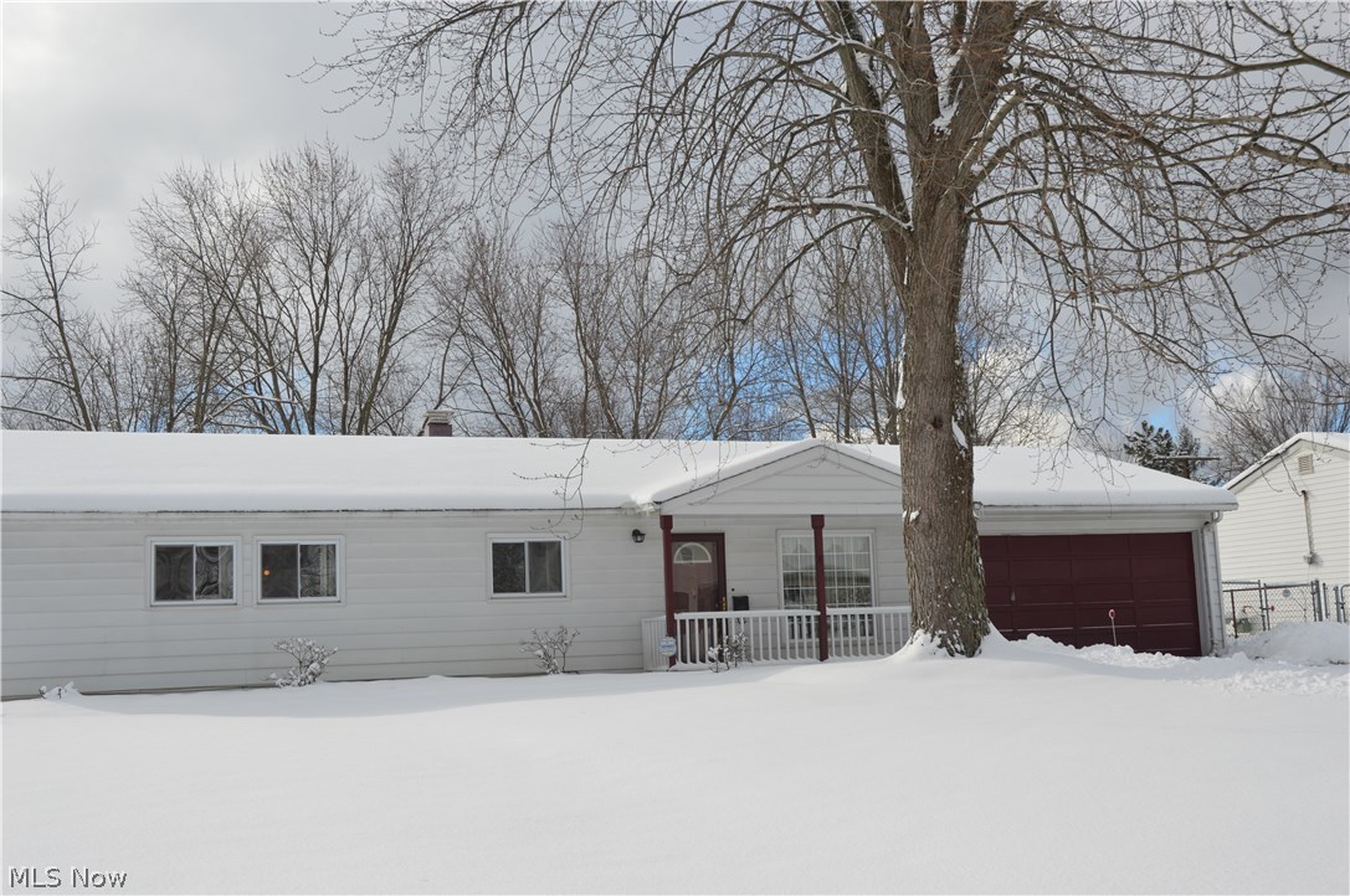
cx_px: 675
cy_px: 448
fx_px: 1517
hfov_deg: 48.0
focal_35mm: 40
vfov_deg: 32.9
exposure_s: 1/250
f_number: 8
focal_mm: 27
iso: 100
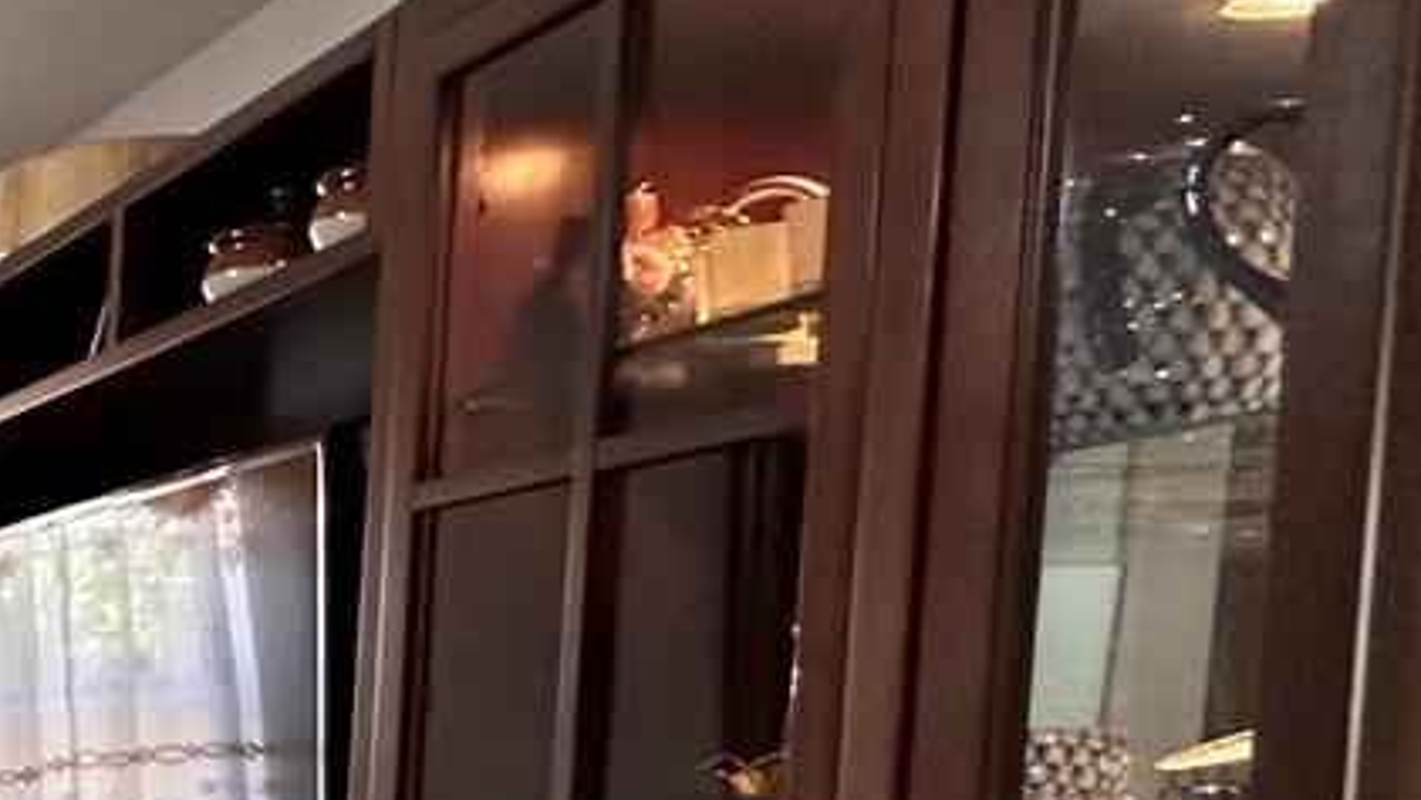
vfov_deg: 19.9
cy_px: 874
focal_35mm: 58
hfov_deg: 21.5
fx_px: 2186
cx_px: -1195
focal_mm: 2.22
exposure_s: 1/60
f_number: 2.2
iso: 160
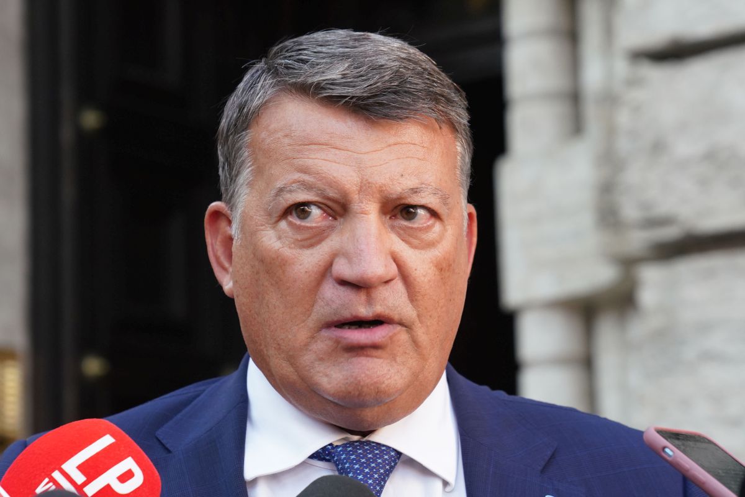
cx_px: 372
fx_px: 2173
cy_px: 248
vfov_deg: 13.0
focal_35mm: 105
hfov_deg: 19.5
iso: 1250
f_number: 4.5
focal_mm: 70
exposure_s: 1/160
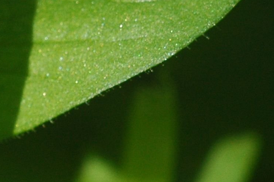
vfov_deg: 2.3
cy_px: -135
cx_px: -145
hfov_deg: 3.4
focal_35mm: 608
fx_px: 4622
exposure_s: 1/250
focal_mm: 100
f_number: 9
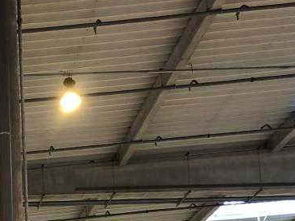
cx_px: -94
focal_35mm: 97
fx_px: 827
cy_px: 377
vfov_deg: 13.9
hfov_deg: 18.7
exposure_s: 1/20
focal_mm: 3.99
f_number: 1.8
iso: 40
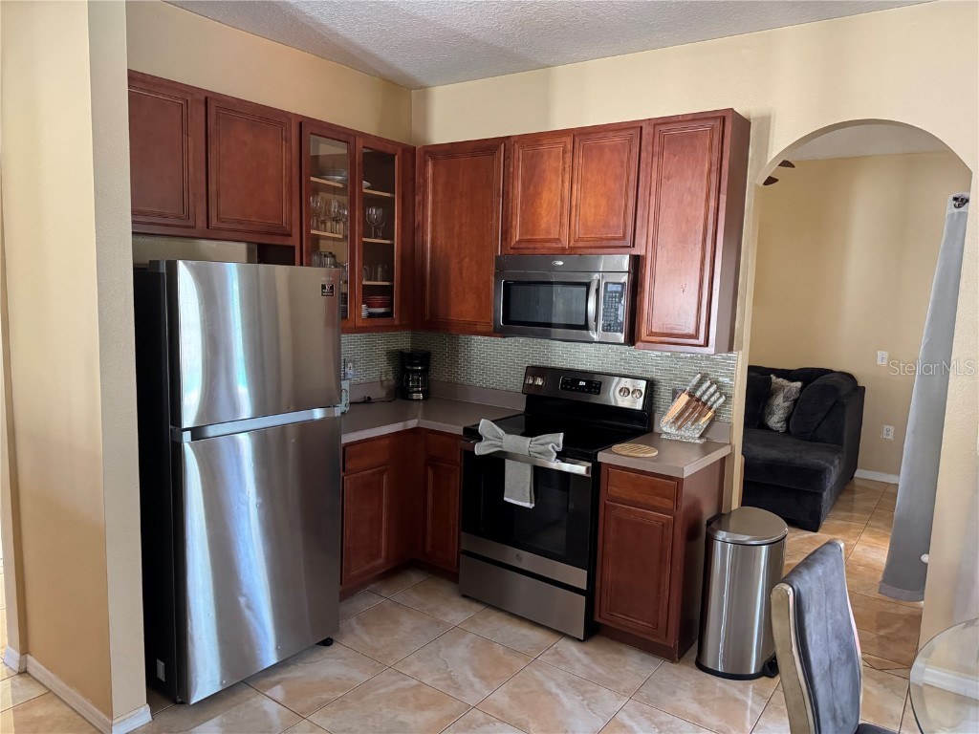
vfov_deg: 56.8
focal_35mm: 24
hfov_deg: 71.6
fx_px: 679
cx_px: 490
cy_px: 367
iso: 500
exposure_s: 1/60
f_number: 1.78
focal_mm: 6.76
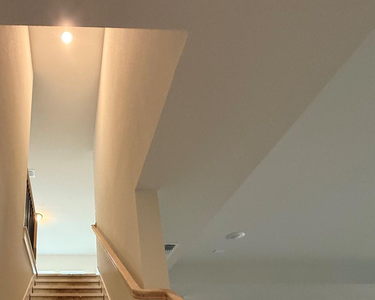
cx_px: 79
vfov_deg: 47.6
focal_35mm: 27
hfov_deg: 59.4
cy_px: 271
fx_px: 300
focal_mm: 2.22
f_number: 2.2
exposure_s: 1/60
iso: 400
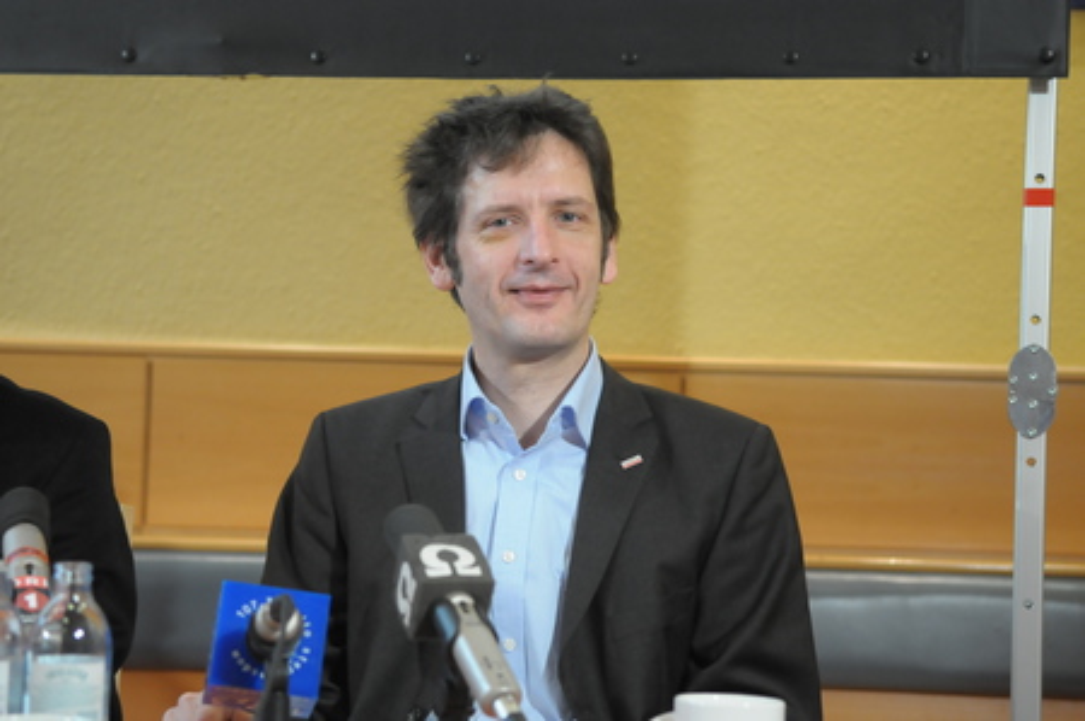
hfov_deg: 24.6
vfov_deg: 16.5
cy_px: 360
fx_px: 2484
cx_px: 542
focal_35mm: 82
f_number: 3.2
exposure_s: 1/125
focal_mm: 55
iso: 1600
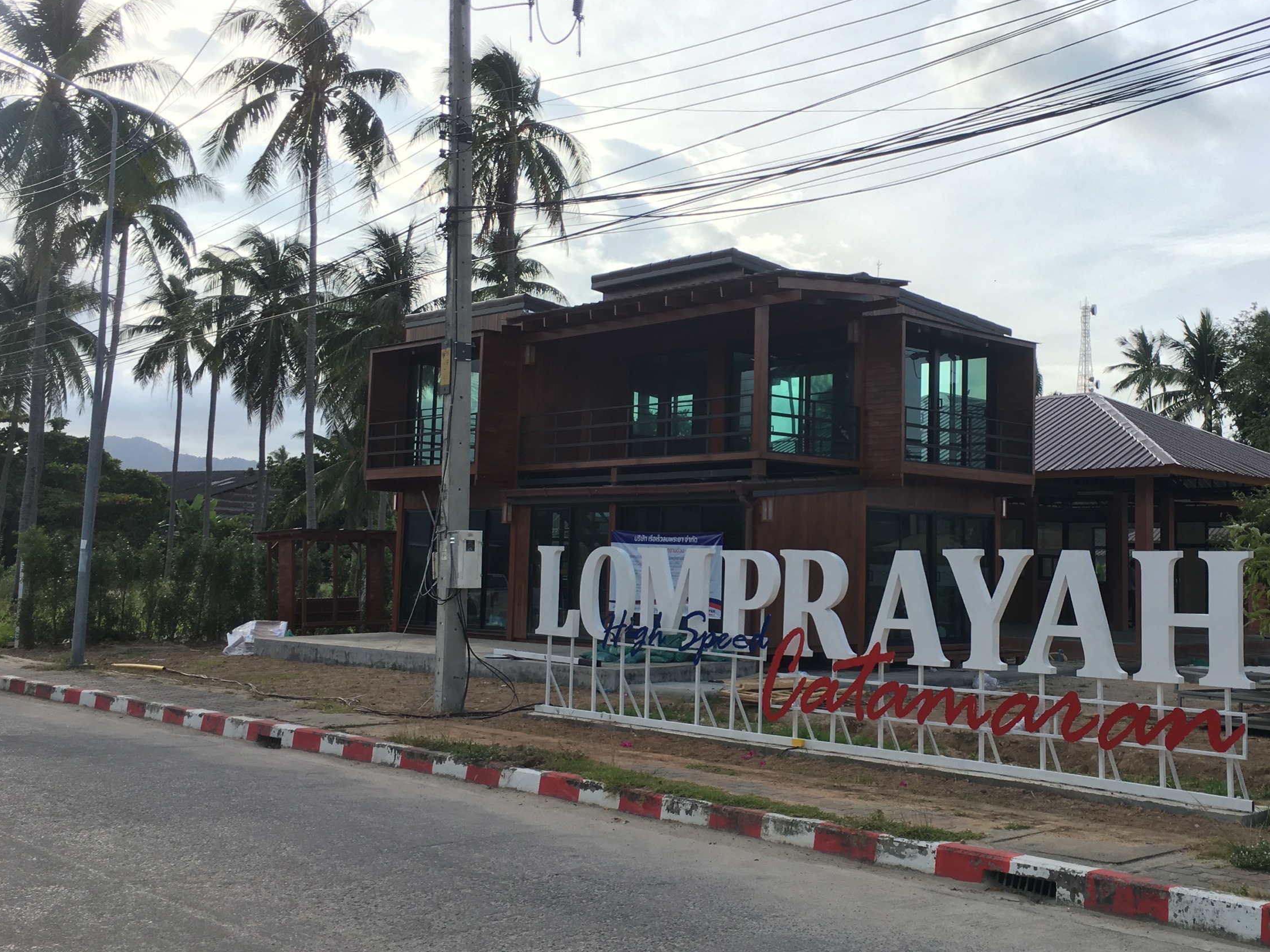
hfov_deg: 47.3
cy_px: 446
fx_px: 1431
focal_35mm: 39
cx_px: 815
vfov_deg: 36.8
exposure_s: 1/818
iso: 25
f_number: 2.2
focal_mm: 4.15
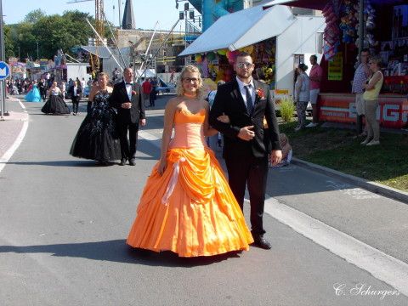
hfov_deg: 36.2
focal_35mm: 53
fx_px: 625
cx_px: 204
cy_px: 153
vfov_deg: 27.5
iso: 70
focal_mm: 8.2
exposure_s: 1/200
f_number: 5
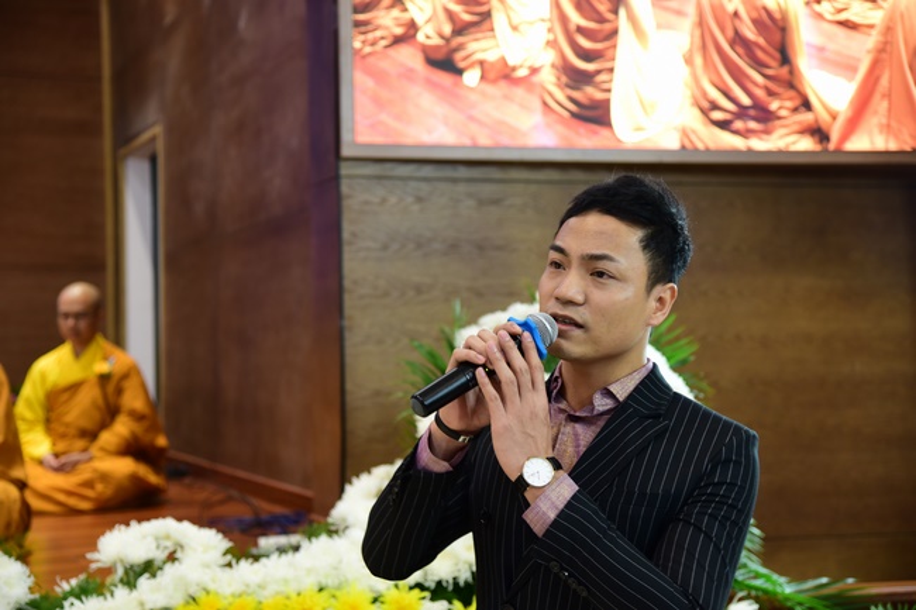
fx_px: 1653
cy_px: 305
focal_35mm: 65
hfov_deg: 31.0
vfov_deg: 20.9
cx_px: 458
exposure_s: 1/50
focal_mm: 65
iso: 800
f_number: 4
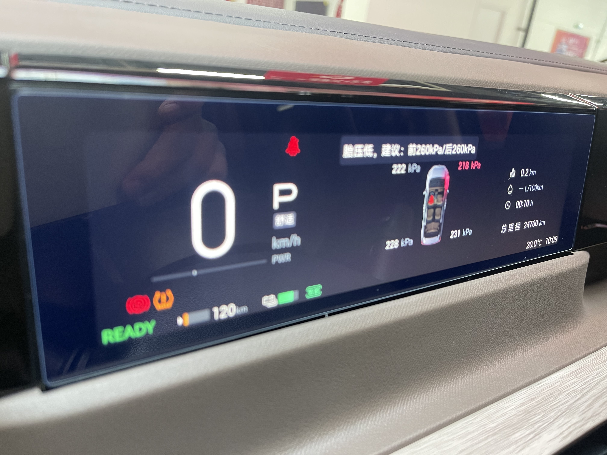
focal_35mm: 25
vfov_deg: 54.9
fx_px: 438
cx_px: 304
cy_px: 228
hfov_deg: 69.4
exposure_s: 1/33
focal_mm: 5.1
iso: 500
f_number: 1.6
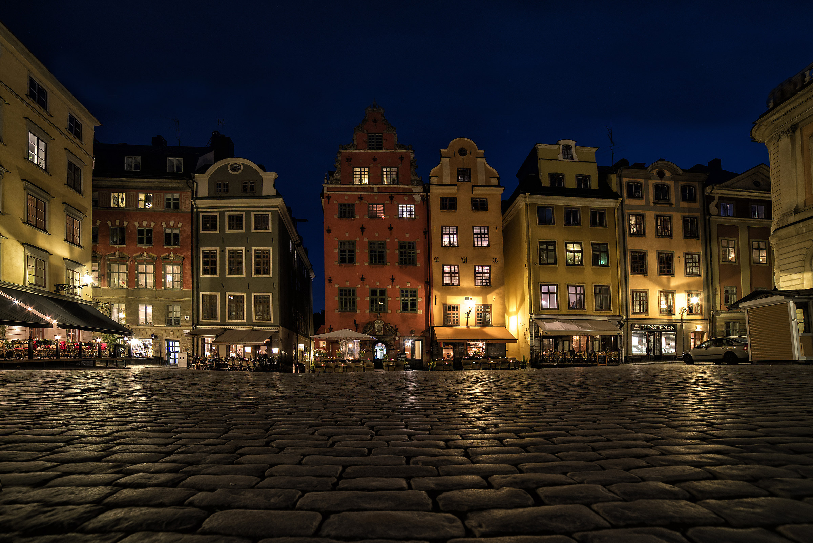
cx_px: 406
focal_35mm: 14
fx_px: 316
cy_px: 272
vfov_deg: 81.3
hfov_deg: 104.2
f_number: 7.1
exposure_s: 1.6
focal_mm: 14
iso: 800
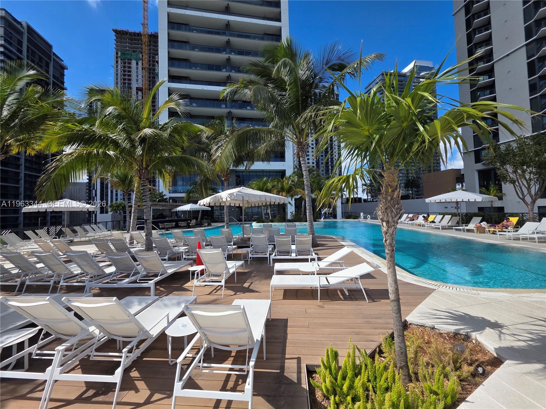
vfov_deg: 89.9
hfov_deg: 106.2
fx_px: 205
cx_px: 273
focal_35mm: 13
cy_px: 204
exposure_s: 1/2228
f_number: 1.9
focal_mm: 2.2
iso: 40
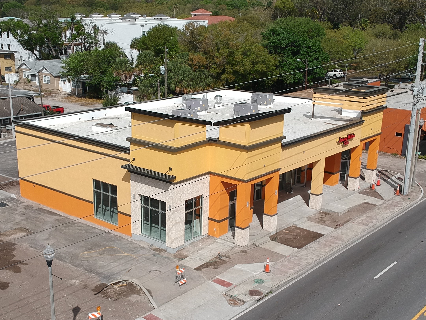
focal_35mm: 25
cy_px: 160
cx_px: 213
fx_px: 308
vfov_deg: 54.9
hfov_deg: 69.4
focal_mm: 4.49
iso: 100
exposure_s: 1/2500
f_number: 2.6
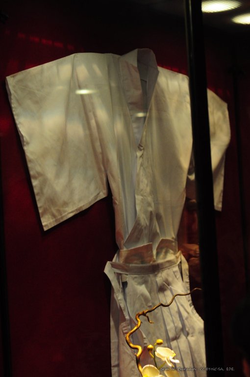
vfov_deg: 27.0
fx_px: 783
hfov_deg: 18.1
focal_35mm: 75
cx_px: 125
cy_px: 188
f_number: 2.5
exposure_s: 1/125
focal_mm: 50
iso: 800
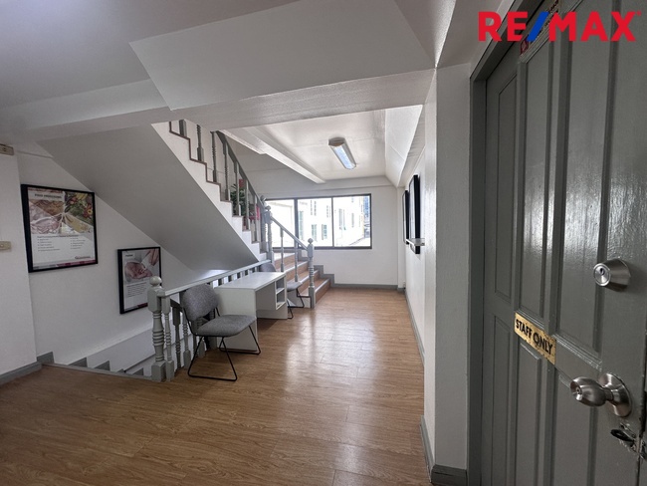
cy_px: 243
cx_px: 324
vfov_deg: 85.7
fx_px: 262
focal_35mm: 14
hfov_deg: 102.0
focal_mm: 2.22
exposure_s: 1/99
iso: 80
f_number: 2.2
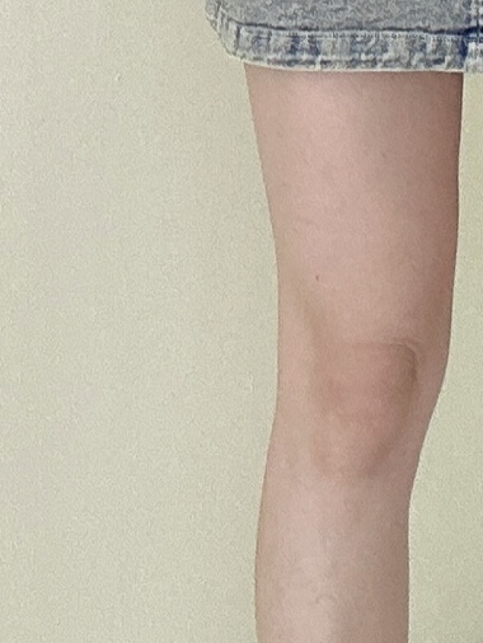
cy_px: -174
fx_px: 2026
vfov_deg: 17.1
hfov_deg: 13.5
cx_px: 451
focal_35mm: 109
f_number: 1.9
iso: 50
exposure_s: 1/121
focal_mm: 2.69
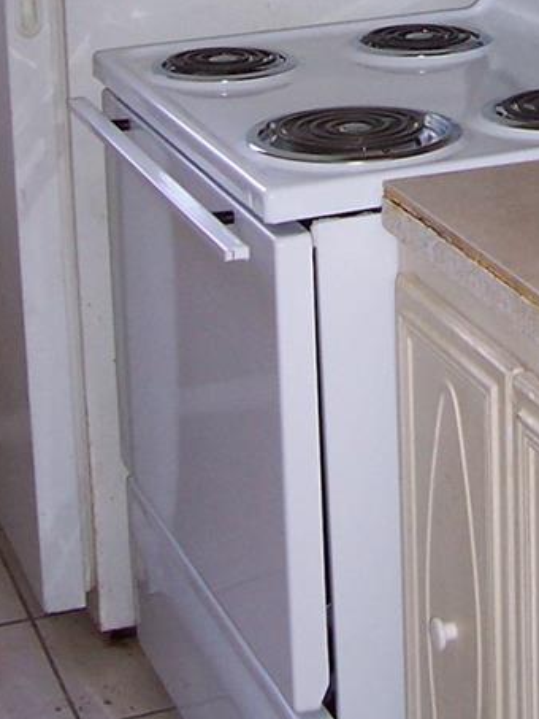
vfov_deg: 18.9
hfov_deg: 15.0
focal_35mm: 98
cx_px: 449
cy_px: -157
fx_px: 2034
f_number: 2.8
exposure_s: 1/60
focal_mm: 5.6
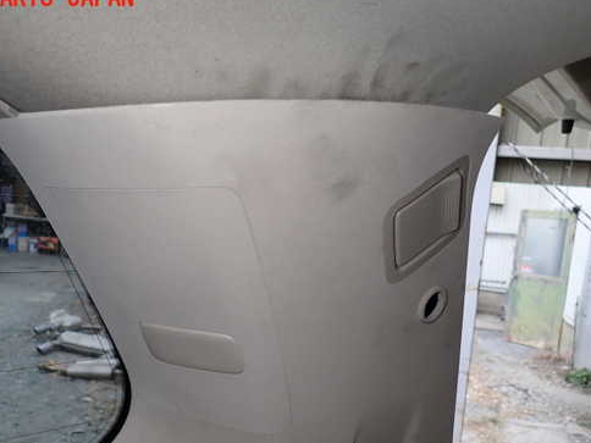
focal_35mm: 31
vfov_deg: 45.3
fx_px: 529
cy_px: 258
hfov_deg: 58.3
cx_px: 278
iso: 200
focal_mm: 4.5
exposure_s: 1/30
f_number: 5.6
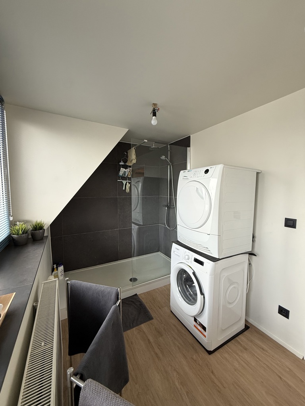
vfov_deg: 102.1
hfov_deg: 85.7
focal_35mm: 14
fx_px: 164
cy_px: 203
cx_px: 152
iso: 160
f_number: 2.2
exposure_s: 1/99
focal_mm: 2.22
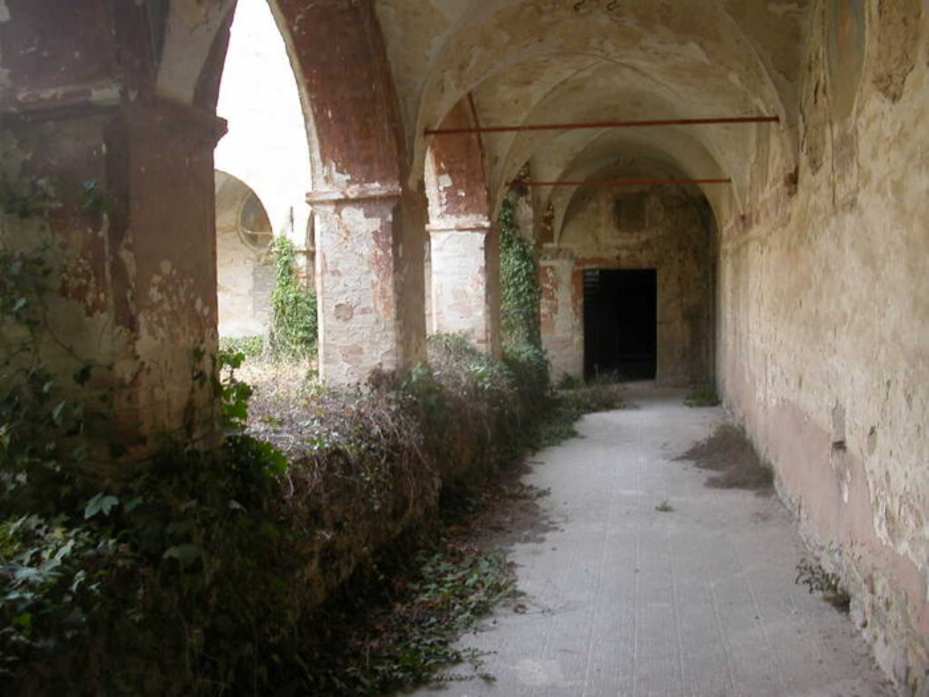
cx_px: 464
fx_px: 993
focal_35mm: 37
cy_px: 348
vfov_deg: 38.7
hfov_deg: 50.1
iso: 100
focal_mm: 5.6
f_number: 2.7
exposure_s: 1/62.3
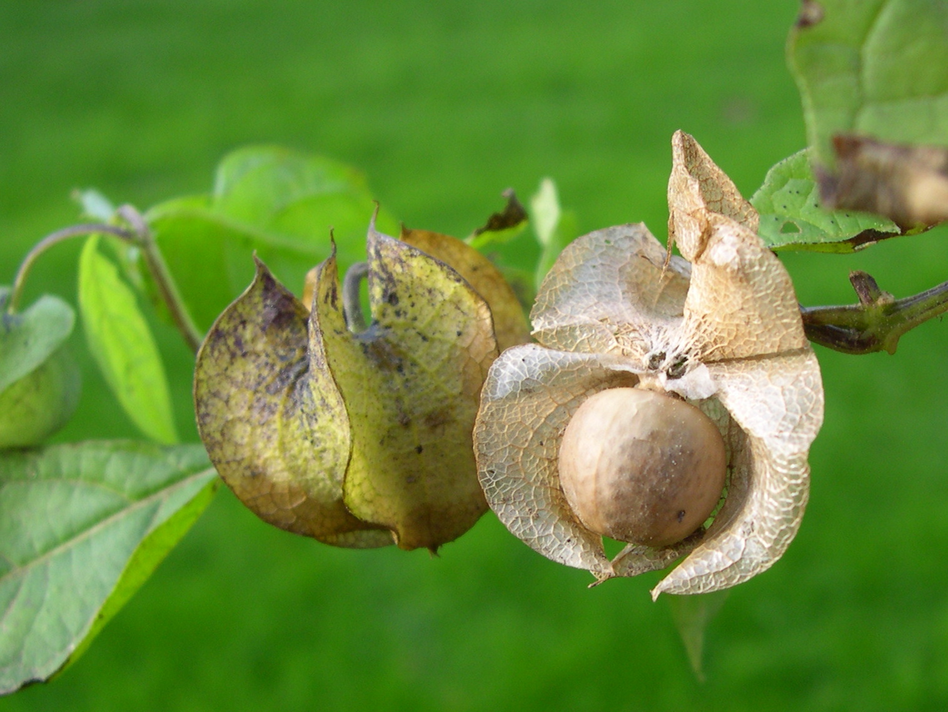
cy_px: 356
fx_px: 1041
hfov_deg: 49.0
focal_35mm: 38
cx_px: 474
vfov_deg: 37.7
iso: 100
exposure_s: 1/241
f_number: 2.8
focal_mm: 8
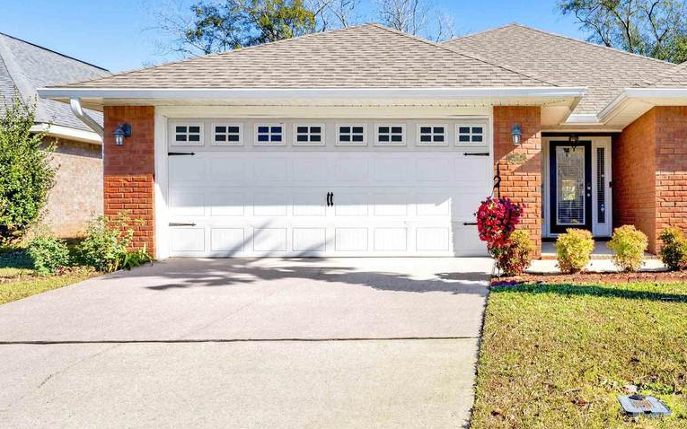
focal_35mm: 30
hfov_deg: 59.5
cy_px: 212
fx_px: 559
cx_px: 521
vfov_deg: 42.0
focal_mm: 17.5
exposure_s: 1/800
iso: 500
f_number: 11
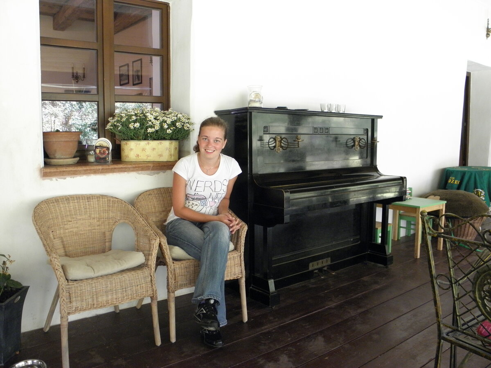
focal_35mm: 28
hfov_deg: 63.4
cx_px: 246
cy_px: 184
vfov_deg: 49.7
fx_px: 397
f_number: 3.5
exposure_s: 1/15
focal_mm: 5
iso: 200
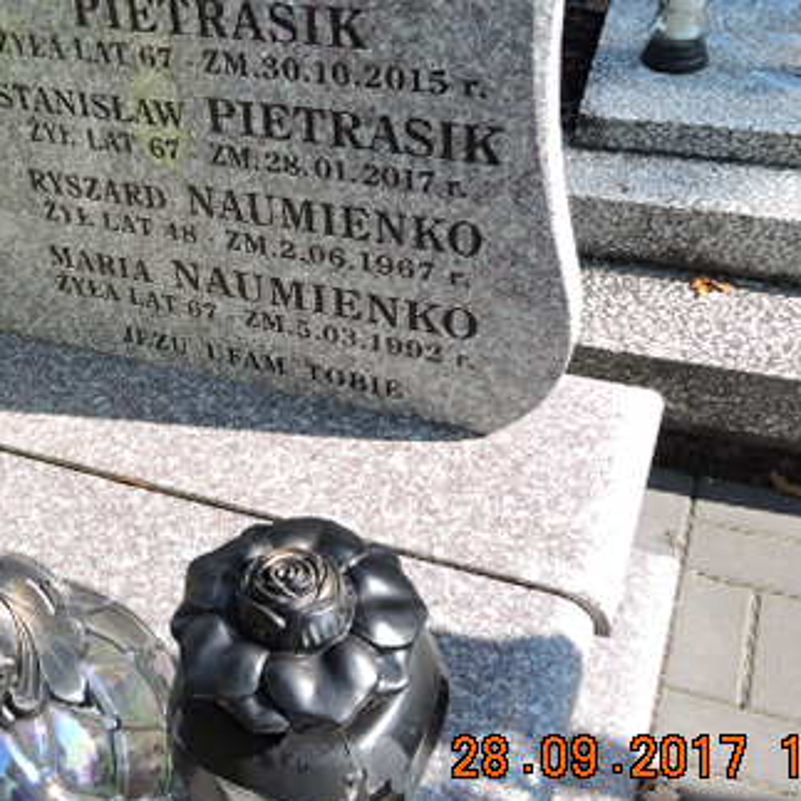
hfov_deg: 39.1
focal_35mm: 42
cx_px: 213
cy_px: 298
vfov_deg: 39.7
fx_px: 1100
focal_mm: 4.3
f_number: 3.3
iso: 100
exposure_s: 1/400
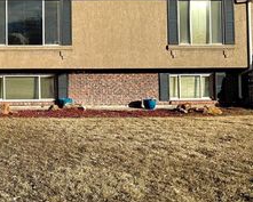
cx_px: -32
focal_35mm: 53
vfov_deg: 28.4
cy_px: 60
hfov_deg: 31.1
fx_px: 397
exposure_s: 1/5714
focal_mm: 6.76
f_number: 1.78
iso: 80
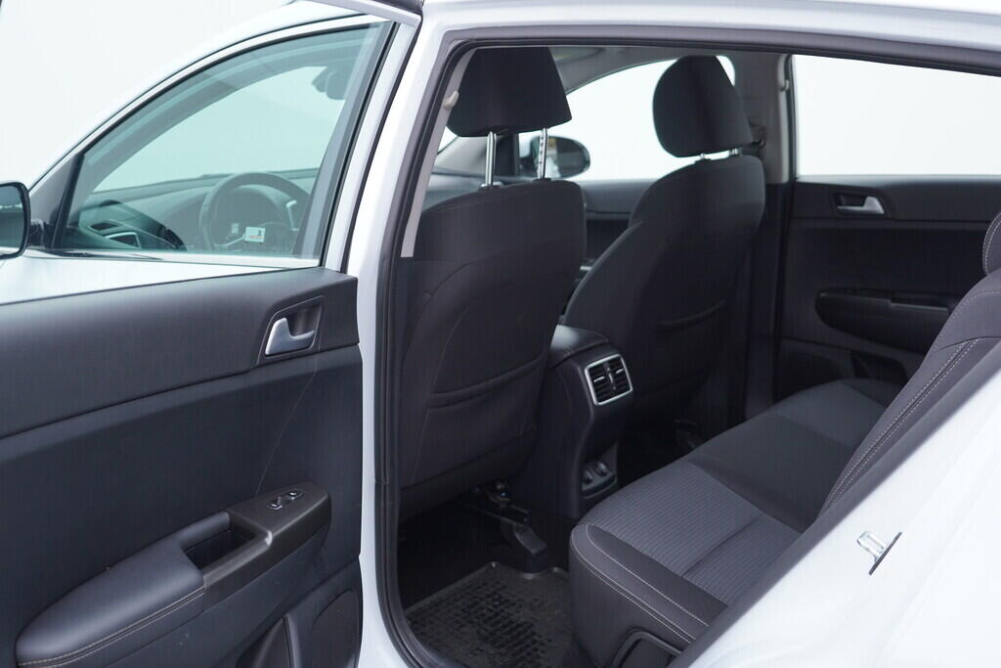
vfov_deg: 36.9
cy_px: 334
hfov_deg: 53.1
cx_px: 500
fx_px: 1001
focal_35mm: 36
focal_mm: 24
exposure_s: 1/50
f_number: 3.2
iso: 125
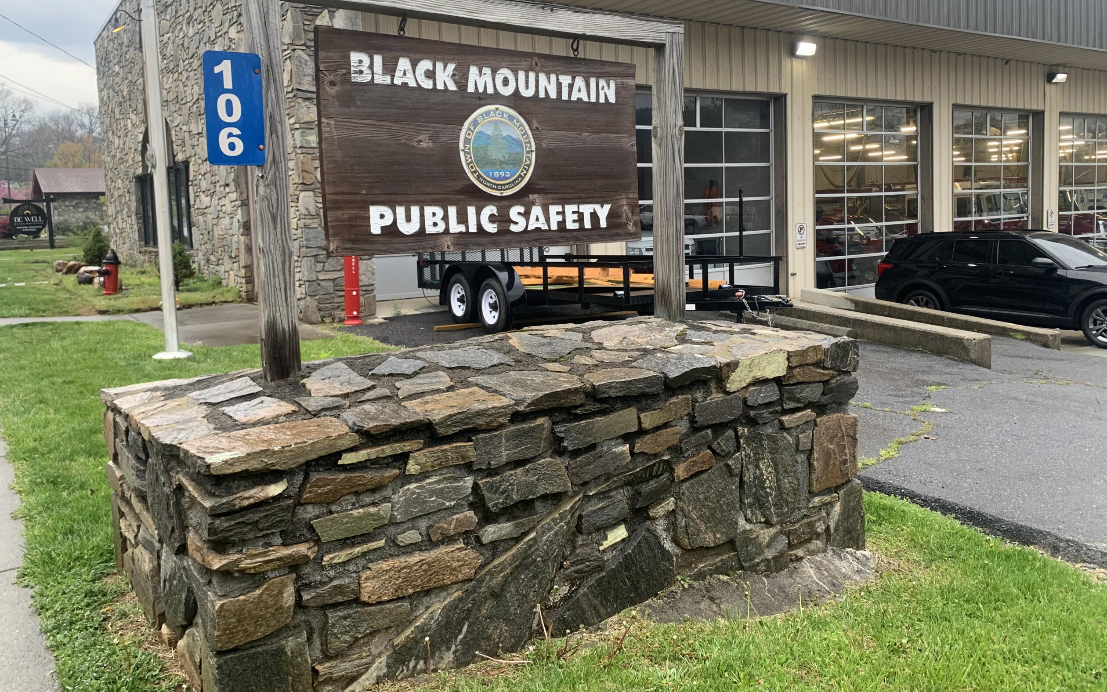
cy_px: 281
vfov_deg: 44.3
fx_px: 845
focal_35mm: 28
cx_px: 552
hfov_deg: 66.5
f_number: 1.8
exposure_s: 1/114
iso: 100
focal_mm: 4.25
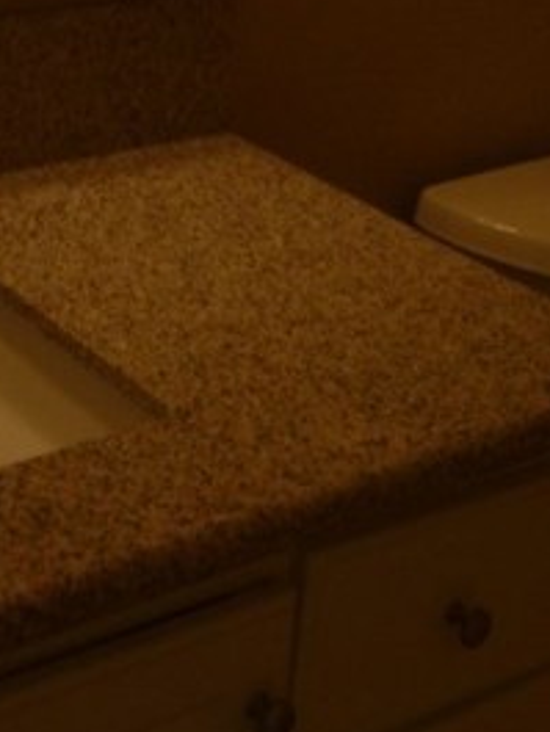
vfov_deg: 21.7
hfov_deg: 18.2
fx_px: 1715
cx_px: 196
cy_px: -221
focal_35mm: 81
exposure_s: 1/60
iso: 160
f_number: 3.3
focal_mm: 4.9
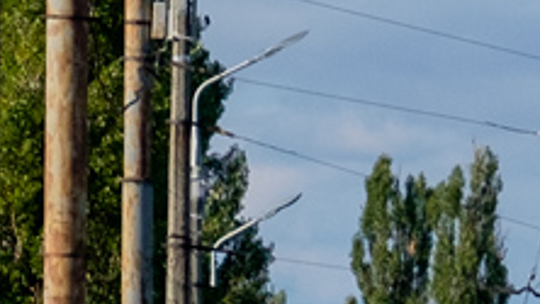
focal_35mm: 634
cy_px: 116
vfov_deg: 1.9
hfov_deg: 3.3
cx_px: 1464
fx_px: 9080
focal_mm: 70.2
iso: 400
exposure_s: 1/640
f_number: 7.1
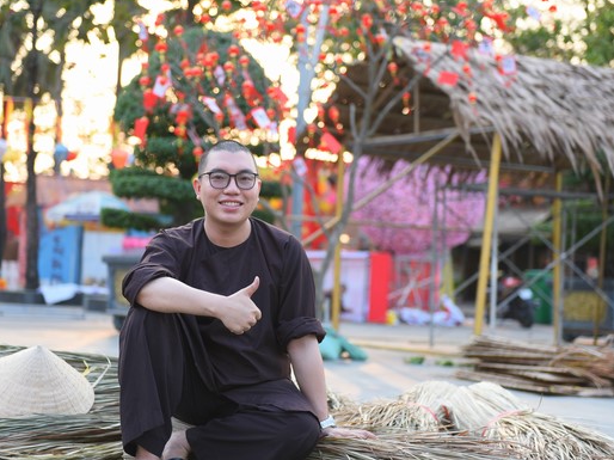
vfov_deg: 20.1
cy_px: 222
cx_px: 283
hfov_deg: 26.7
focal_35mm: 73
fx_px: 1294
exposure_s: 1/200
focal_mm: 60
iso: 160
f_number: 2.8
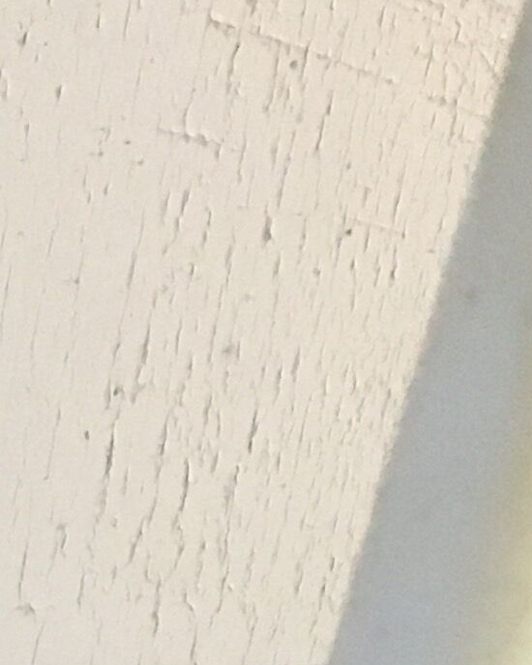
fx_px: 3269
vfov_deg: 9.9
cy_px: 1684
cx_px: -534
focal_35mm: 166
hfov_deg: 8.8
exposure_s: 1/17
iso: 200
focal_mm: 4.15
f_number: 2.2
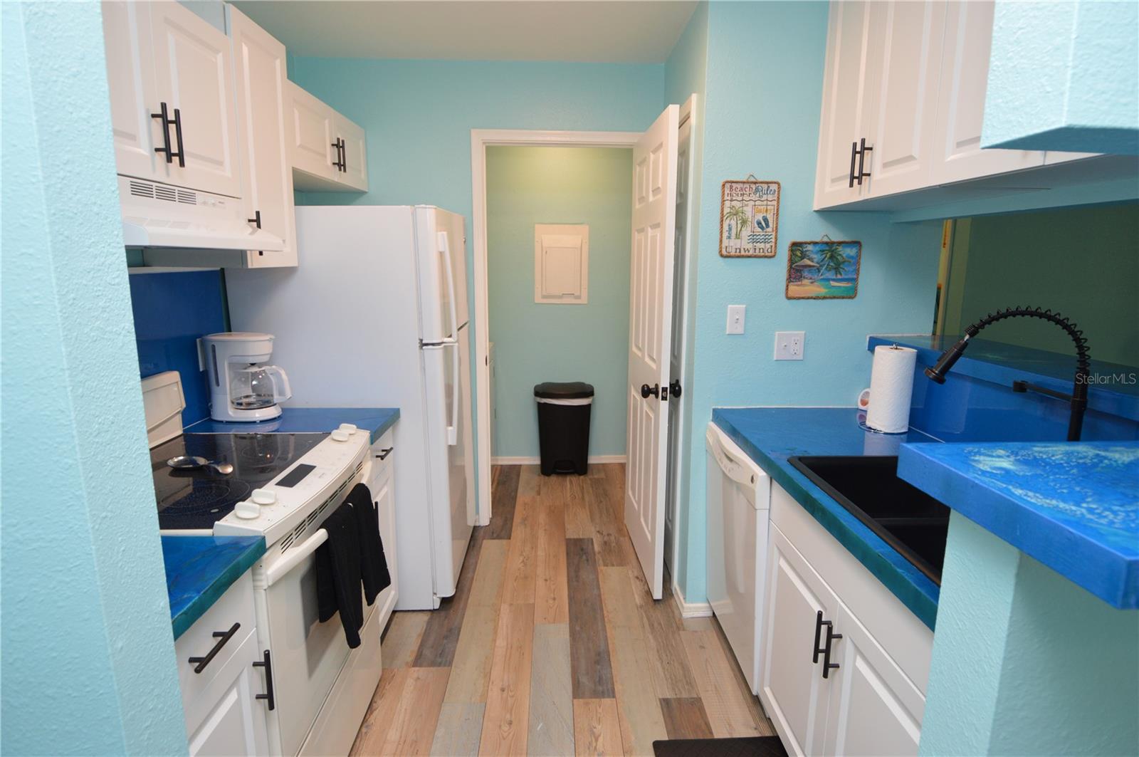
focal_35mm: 18
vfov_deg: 67.3
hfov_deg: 90.1
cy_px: 378
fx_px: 569
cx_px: 570
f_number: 4
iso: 500
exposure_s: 1/60
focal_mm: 12
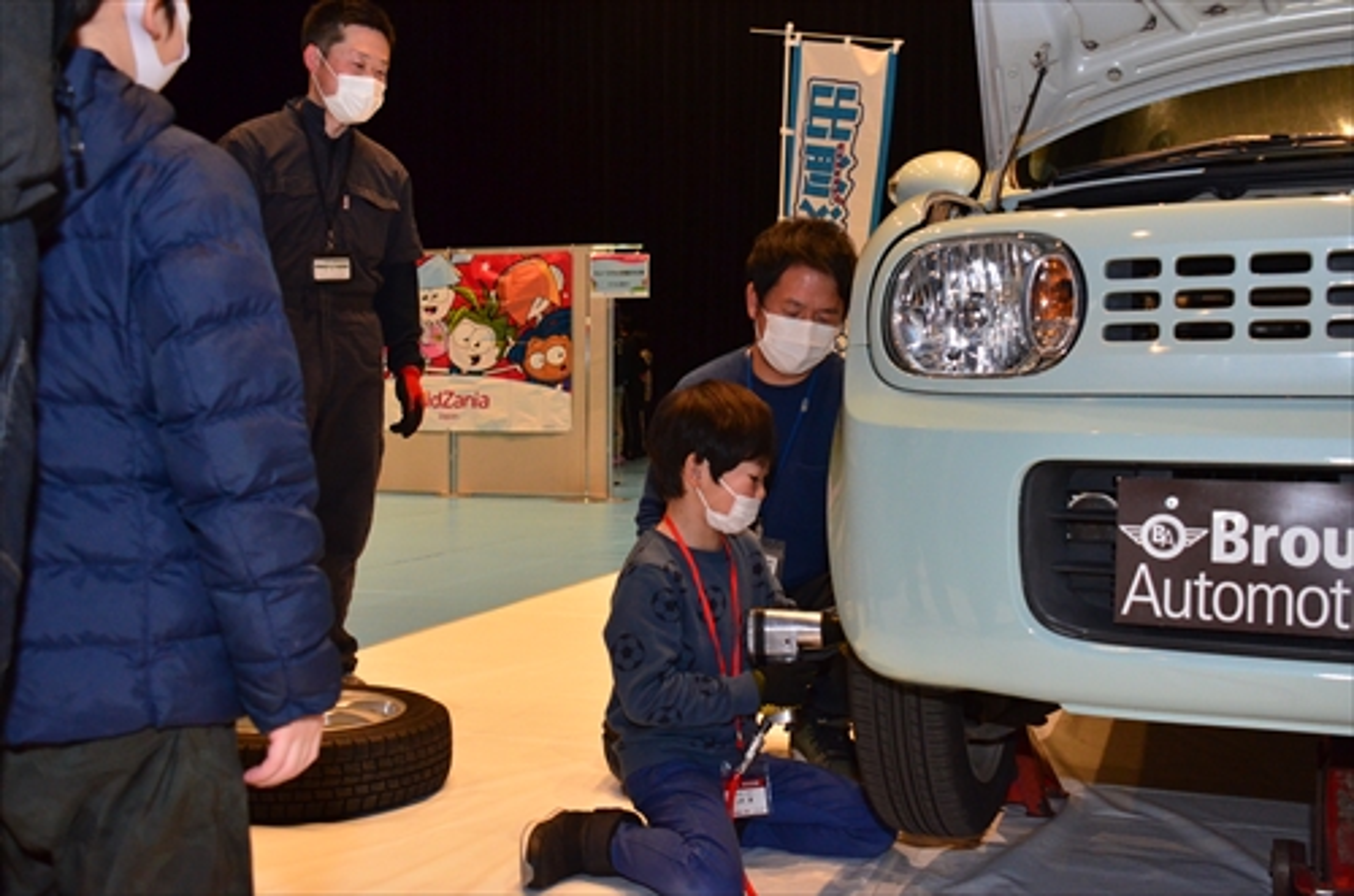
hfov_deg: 49.6
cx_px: 677
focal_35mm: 39
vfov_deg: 34.1
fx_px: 1464
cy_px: 448
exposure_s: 1/160
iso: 2500
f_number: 6.3
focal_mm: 26
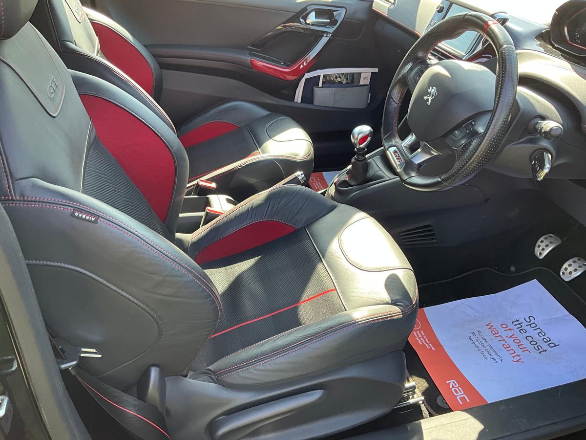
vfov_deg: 48.2
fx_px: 491
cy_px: 220
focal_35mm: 29
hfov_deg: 61.7
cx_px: 293
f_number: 1.8
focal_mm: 3
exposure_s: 1/122
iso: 40
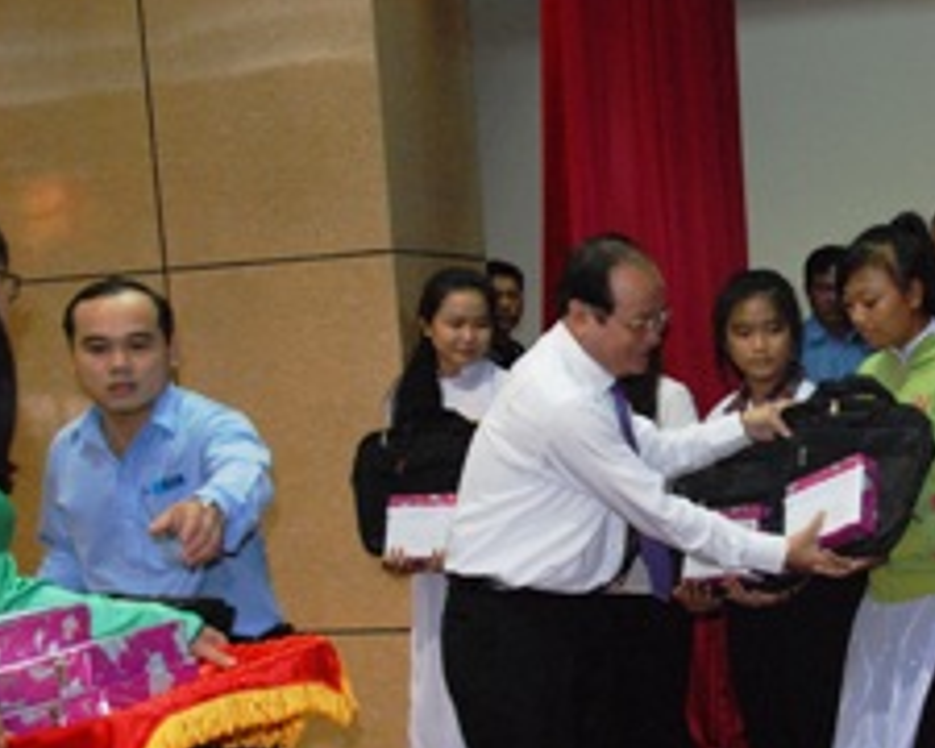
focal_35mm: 64
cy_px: 422
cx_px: 827
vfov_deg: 23.8
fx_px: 1771
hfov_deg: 28.5
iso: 1250
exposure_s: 1/60
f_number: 5.6
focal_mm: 24
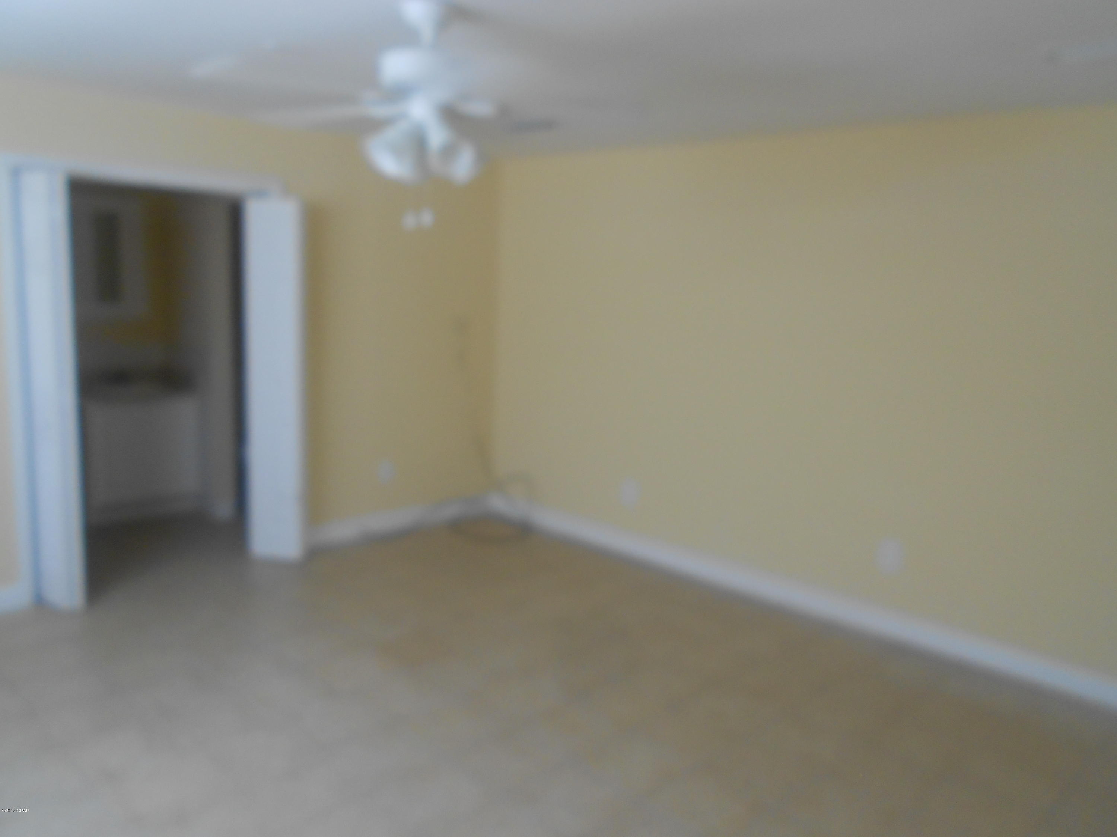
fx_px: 839
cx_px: 558
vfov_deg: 53.1
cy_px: 418
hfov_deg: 67.3
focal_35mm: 26
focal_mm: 4.6
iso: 160
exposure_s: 1/30
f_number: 3.2
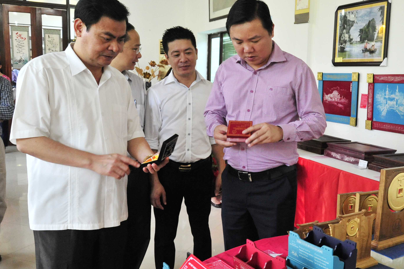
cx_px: 275
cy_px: 146
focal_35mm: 37
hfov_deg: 50.8
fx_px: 415
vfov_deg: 35.9
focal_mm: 24
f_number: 8
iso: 3200
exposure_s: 1/60
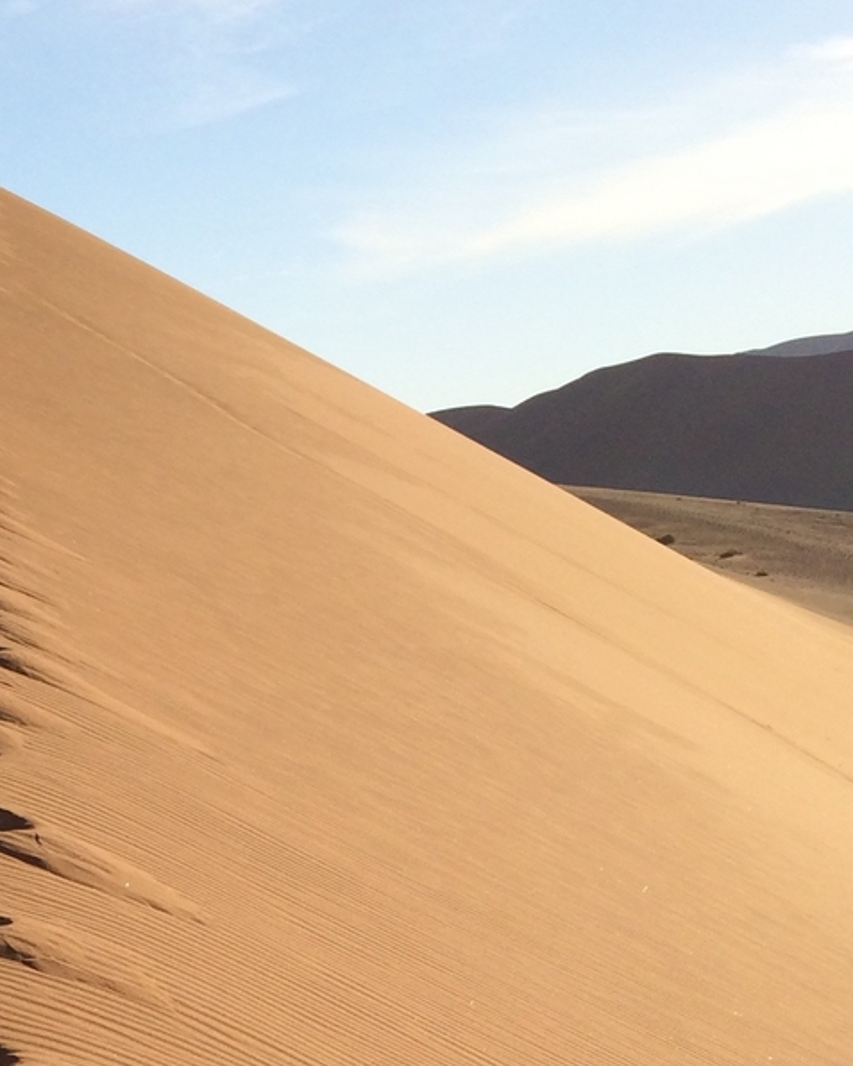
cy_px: 1199
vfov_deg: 22.2
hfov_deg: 18.4
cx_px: -23
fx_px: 2555
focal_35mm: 81
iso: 32
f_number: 2.2
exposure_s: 1/2933
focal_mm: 4.15
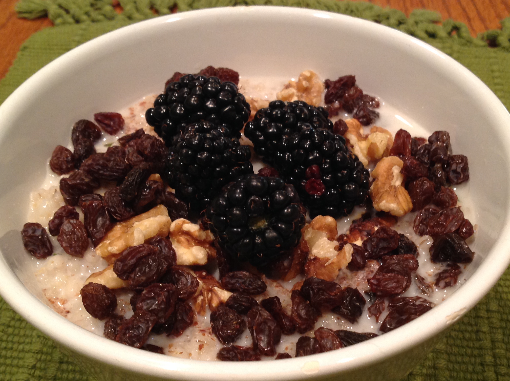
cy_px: 195
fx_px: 662
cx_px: 284
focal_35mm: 45
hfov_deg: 42.1
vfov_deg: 32.1
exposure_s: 1/15
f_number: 2.4
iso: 160
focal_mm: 4.28
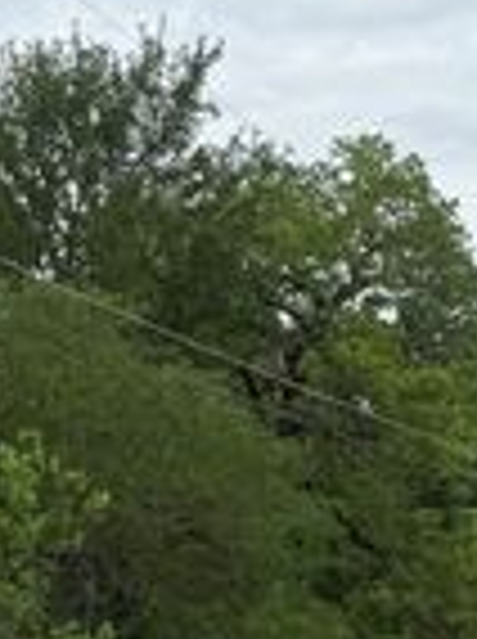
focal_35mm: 113
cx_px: -86
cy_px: 641
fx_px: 2082
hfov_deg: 12.8
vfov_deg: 17.1
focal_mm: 6.76
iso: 80
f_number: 1.78
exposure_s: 1/3021
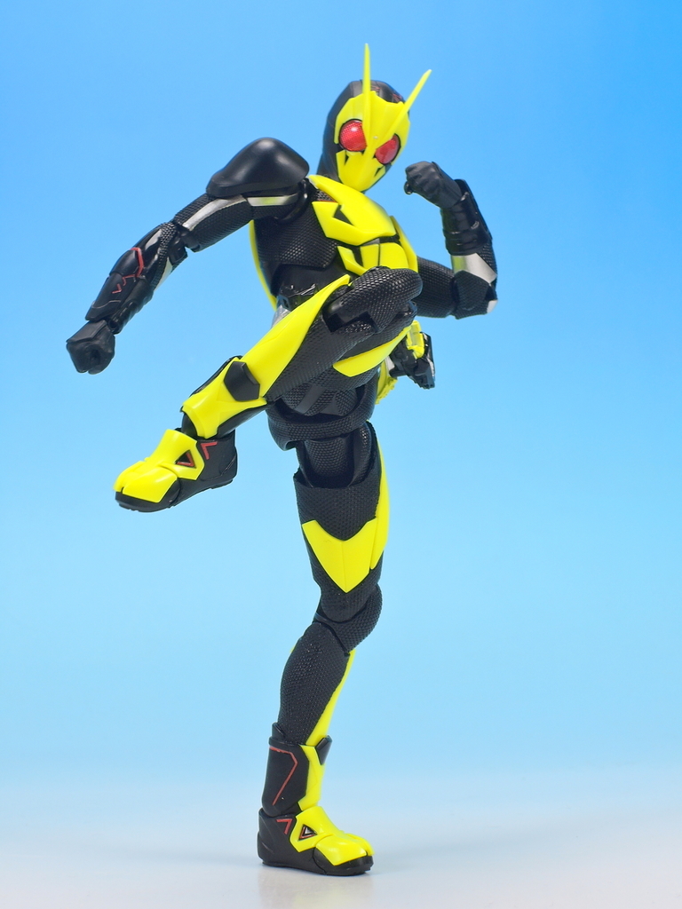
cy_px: 454
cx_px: 341
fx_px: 2233
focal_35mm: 85
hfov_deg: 17.4
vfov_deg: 23.0
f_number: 7.1
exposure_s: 1/1.3
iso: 80
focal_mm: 18.2
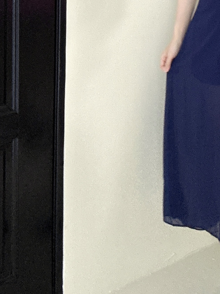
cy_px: 63
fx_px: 441
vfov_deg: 35.7
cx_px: 236
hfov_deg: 26.1
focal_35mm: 52
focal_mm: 2.69
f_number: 1.9
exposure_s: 1/60
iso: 160
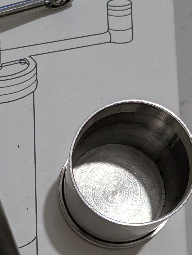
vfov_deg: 19.4
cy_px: 202
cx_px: 29
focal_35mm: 100
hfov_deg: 14.7
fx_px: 738
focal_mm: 6.9
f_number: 1.68
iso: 171
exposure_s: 1/60
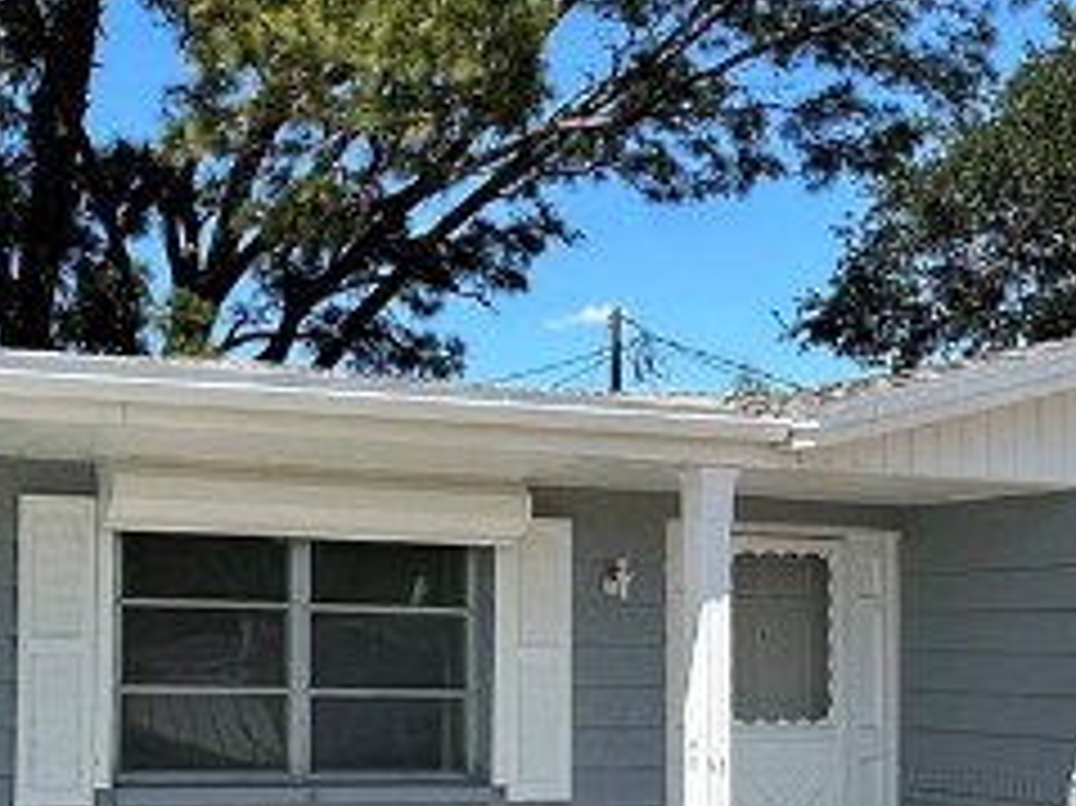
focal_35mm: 60
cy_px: 585
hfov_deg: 31.5
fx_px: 1864
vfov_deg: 24.2
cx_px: 248
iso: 50
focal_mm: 2.22
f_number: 2.2
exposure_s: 1/1984
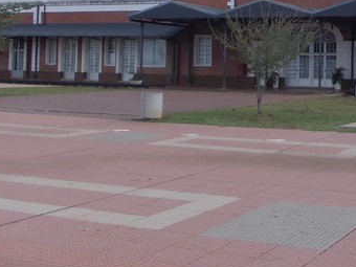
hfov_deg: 29.4
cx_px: 324
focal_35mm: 63
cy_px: 38
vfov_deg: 22.8
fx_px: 648
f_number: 5.4
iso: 80
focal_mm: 4
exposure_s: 1/250
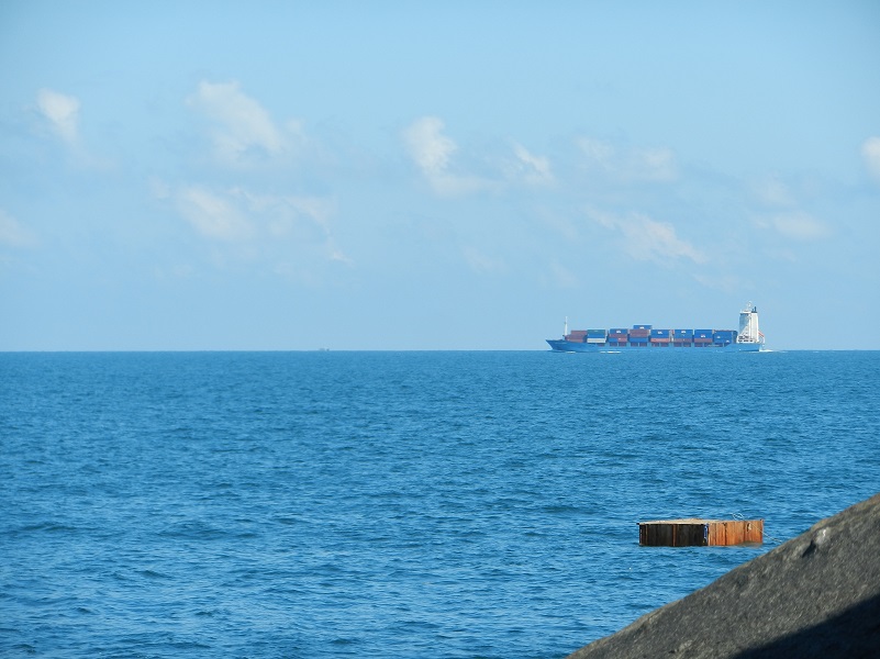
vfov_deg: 7.9
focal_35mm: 189
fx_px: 4803
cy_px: 330
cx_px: 440
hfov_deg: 10.5
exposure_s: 1/640
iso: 160
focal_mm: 34
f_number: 5.3
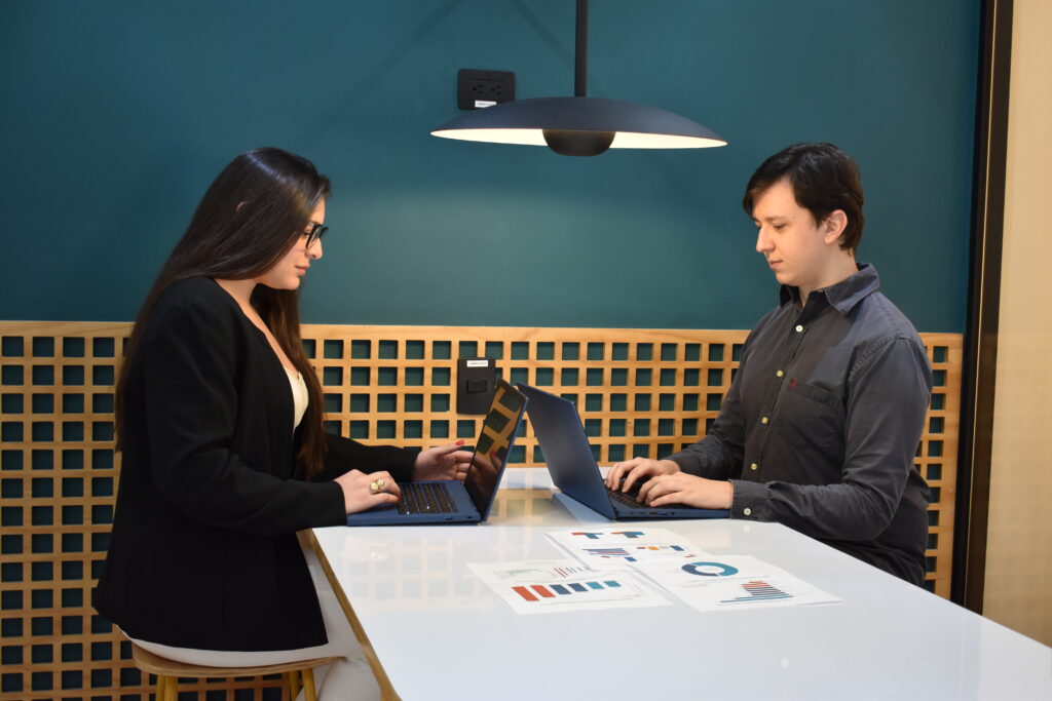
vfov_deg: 29.9
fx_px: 1315
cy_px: 350
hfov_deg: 43.6
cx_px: 526
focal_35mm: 45
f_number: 4.2
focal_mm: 30
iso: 500
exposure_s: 1/30
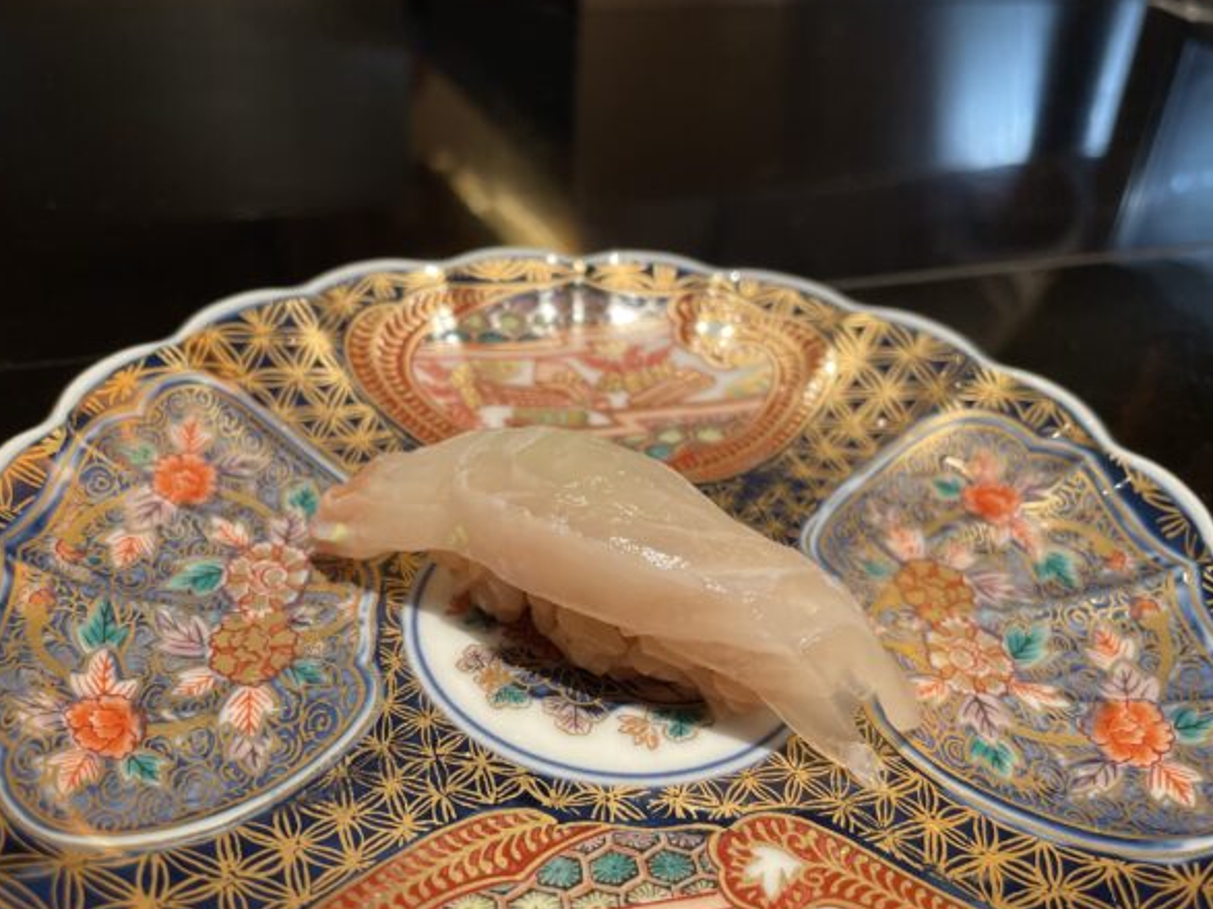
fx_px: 1086
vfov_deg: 45.3
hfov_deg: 58.3
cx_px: 564
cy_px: 518
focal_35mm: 31
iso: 100
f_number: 1.6
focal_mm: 4.2
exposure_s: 1/120
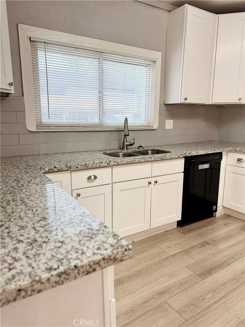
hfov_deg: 56.8
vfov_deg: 71.6
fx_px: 226
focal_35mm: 24
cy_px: 164
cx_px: 122
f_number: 1.78
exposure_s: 1/120
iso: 160
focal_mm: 6.76
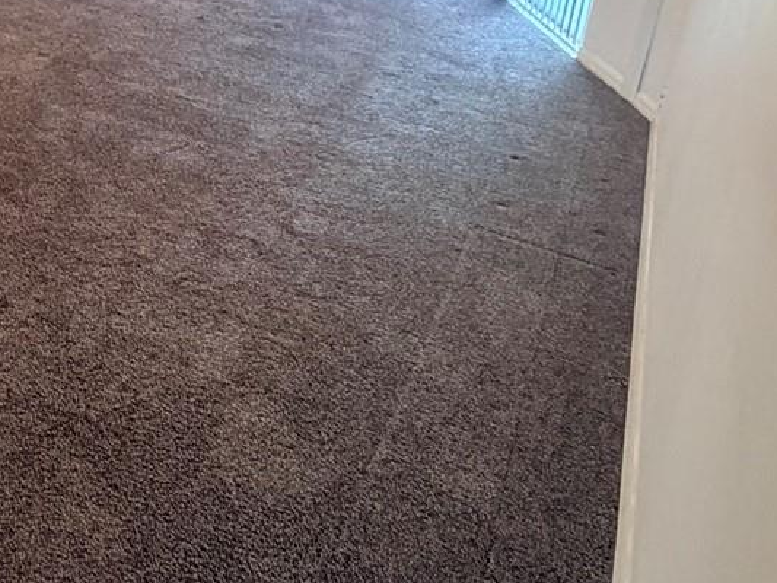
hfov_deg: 42.8
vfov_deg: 31.6
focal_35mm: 42
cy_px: -9
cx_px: 156
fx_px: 943
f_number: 2.2
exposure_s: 1/60
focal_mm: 2.22
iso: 800
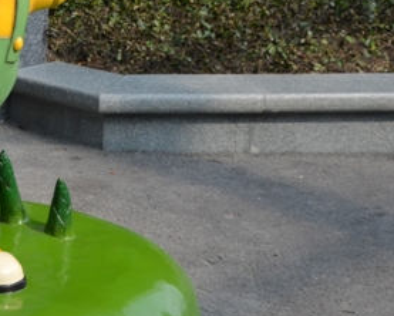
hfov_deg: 17.7
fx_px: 1183
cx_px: -115
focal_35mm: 101
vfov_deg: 15.0
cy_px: 17
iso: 200
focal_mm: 25
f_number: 8
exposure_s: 1/250
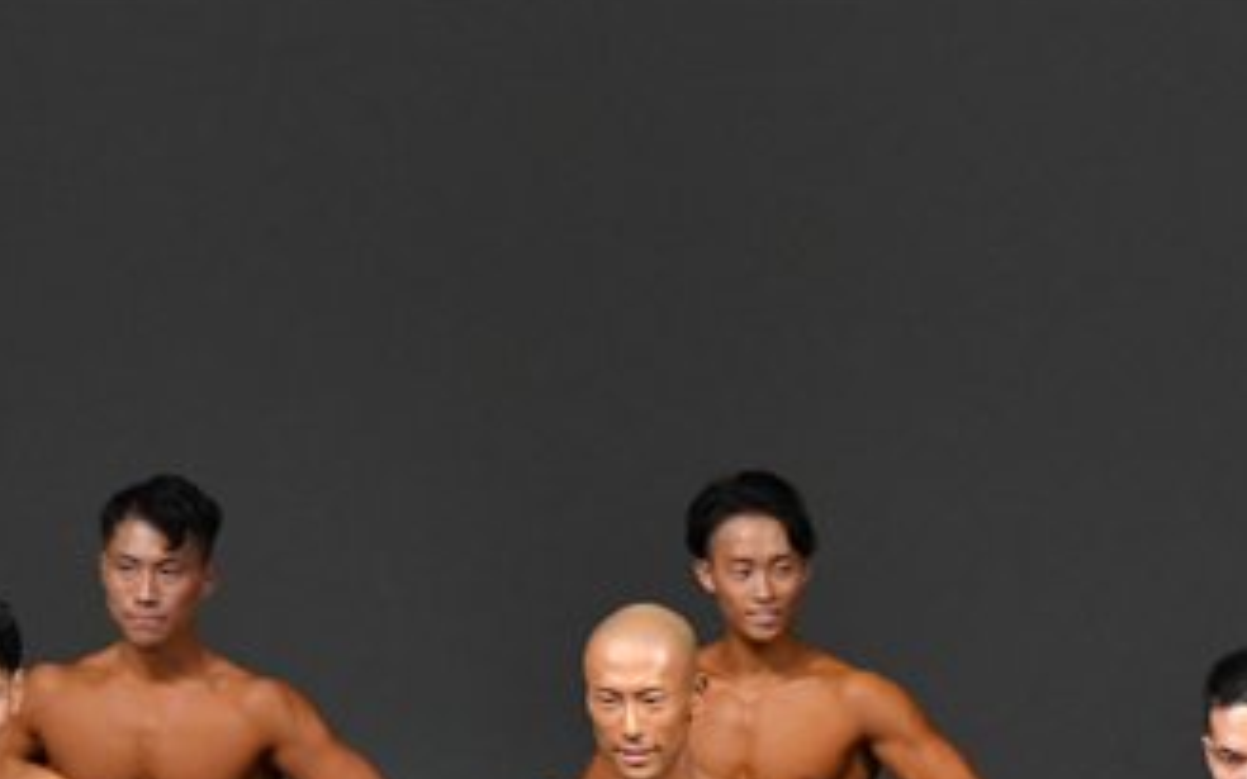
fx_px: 19609
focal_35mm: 577
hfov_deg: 3.6
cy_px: 954
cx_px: 911
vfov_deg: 2.3
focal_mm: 160
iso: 4000
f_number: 5.6
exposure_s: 1/400
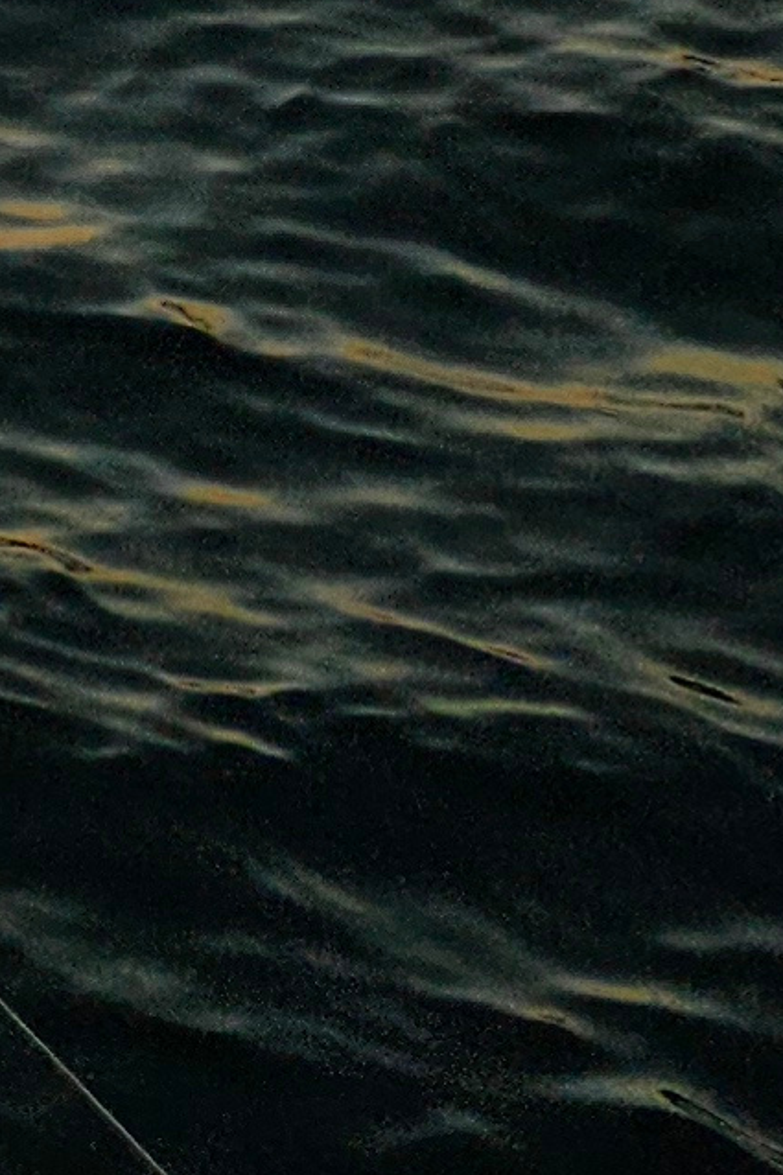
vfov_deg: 12.8
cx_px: -1573
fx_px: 4896
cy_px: -733
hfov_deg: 7.9
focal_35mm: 150
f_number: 1.7
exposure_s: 1/2180
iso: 10
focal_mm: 6.3
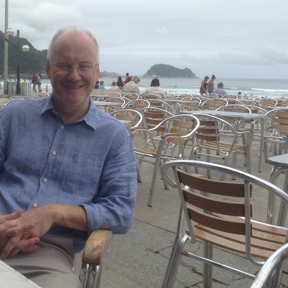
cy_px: 121
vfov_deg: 36.7
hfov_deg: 35.9
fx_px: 433
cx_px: 69
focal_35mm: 46
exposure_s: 1/1073
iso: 25
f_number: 2.4
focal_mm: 3.3
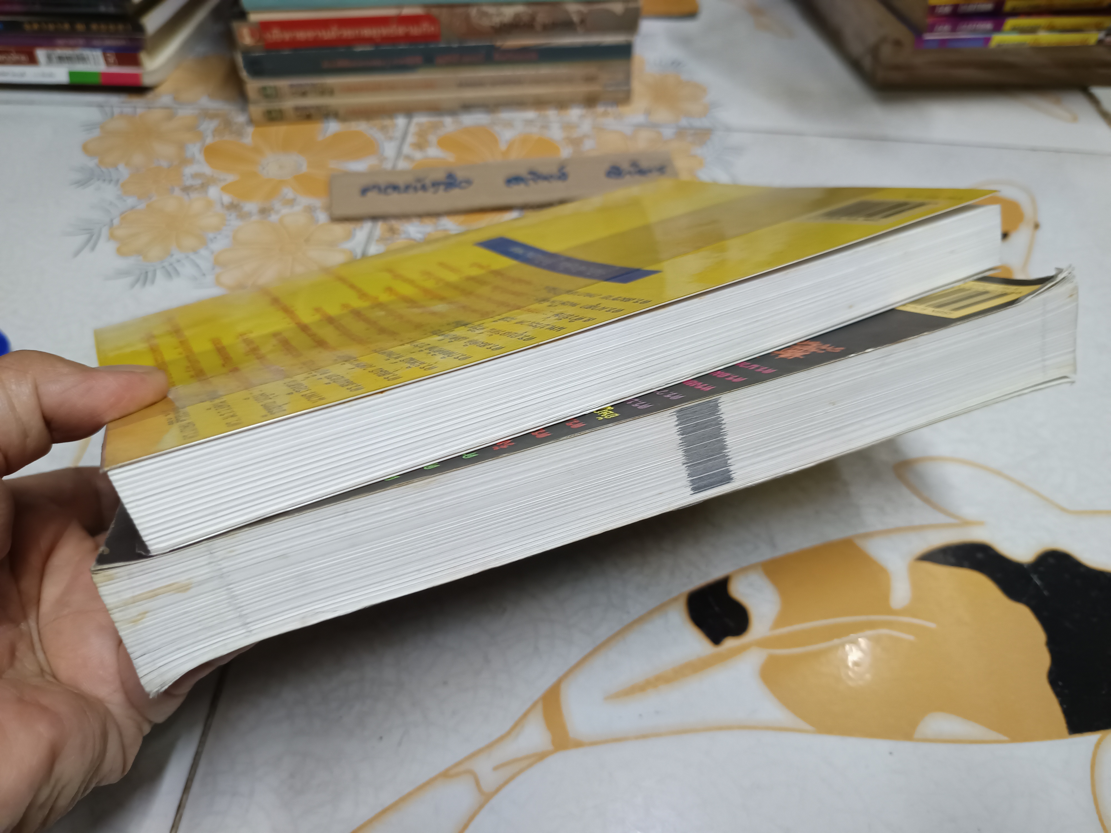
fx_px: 770
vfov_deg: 56.8
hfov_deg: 71.6
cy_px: 416
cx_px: 556
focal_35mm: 24
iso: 1027
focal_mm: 5.31
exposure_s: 1/33.3
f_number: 1.7
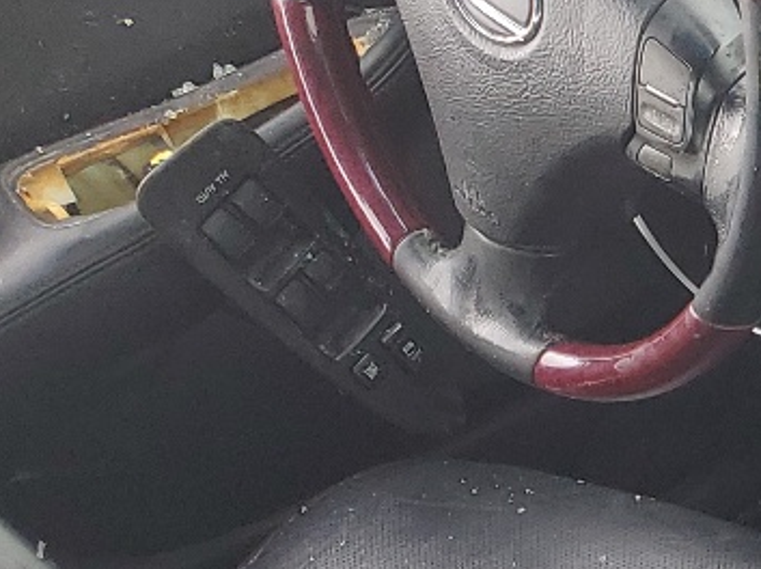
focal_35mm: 118
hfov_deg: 13.3
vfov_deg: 12.2
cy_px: 739
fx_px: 2591
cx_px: 1720
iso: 50
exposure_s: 1/143
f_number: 1.5
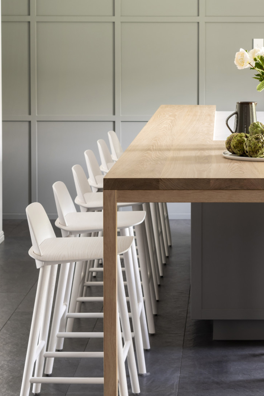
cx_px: 181
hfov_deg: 13.3
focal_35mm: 103
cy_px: 148
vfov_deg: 19.8
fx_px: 1133
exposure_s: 1/1.25
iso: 100
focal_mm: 55
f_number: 7.1
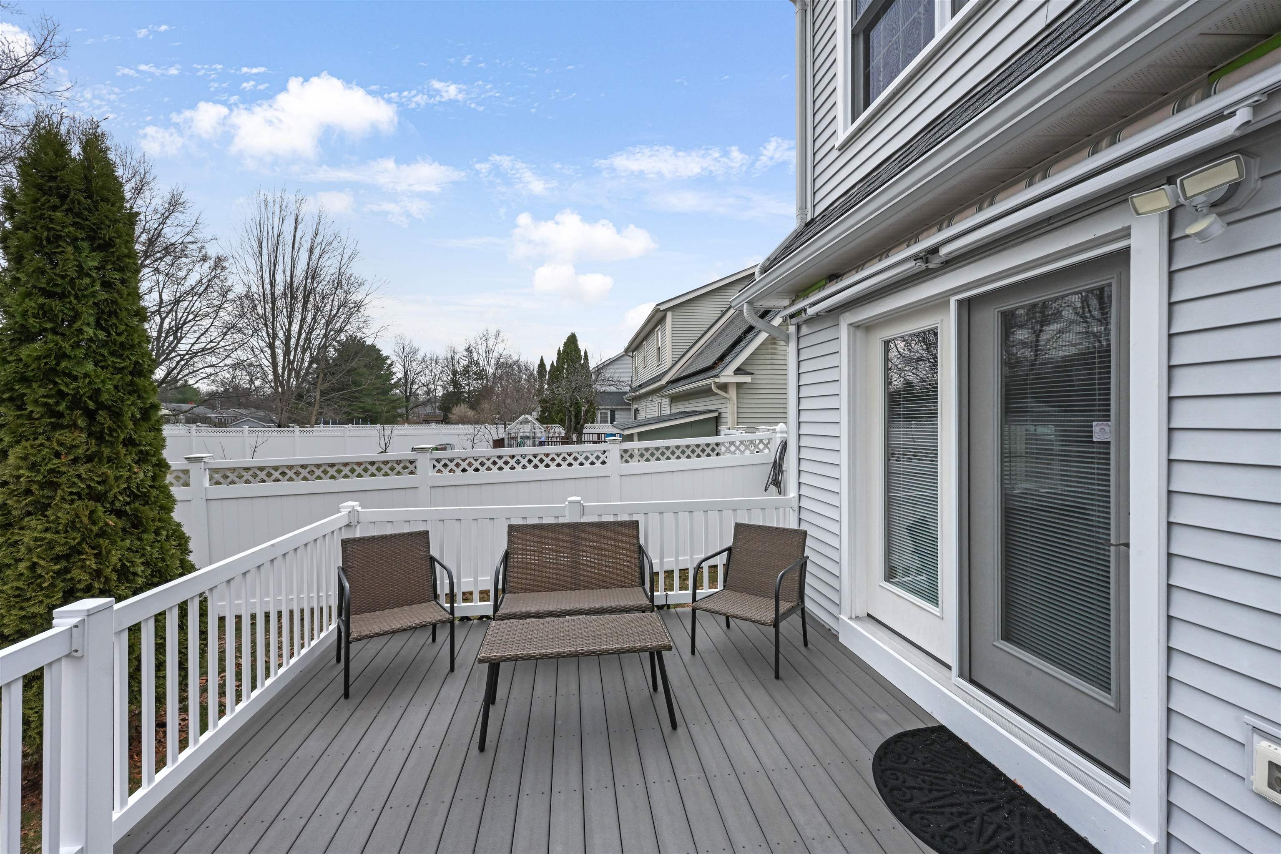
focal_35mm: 14
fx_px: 498
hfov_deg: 104.3
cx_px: 640
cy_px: 427
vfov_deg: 81.2
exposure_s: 1/1000
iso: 1000
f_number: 14
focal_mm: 14
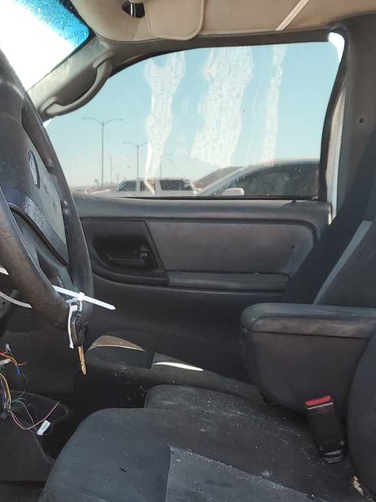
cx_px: 135
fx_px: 767
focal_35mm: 53
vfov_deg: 35.7
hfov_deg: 27.4
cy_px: 350
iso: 50
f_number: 1.5
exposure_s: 1/204
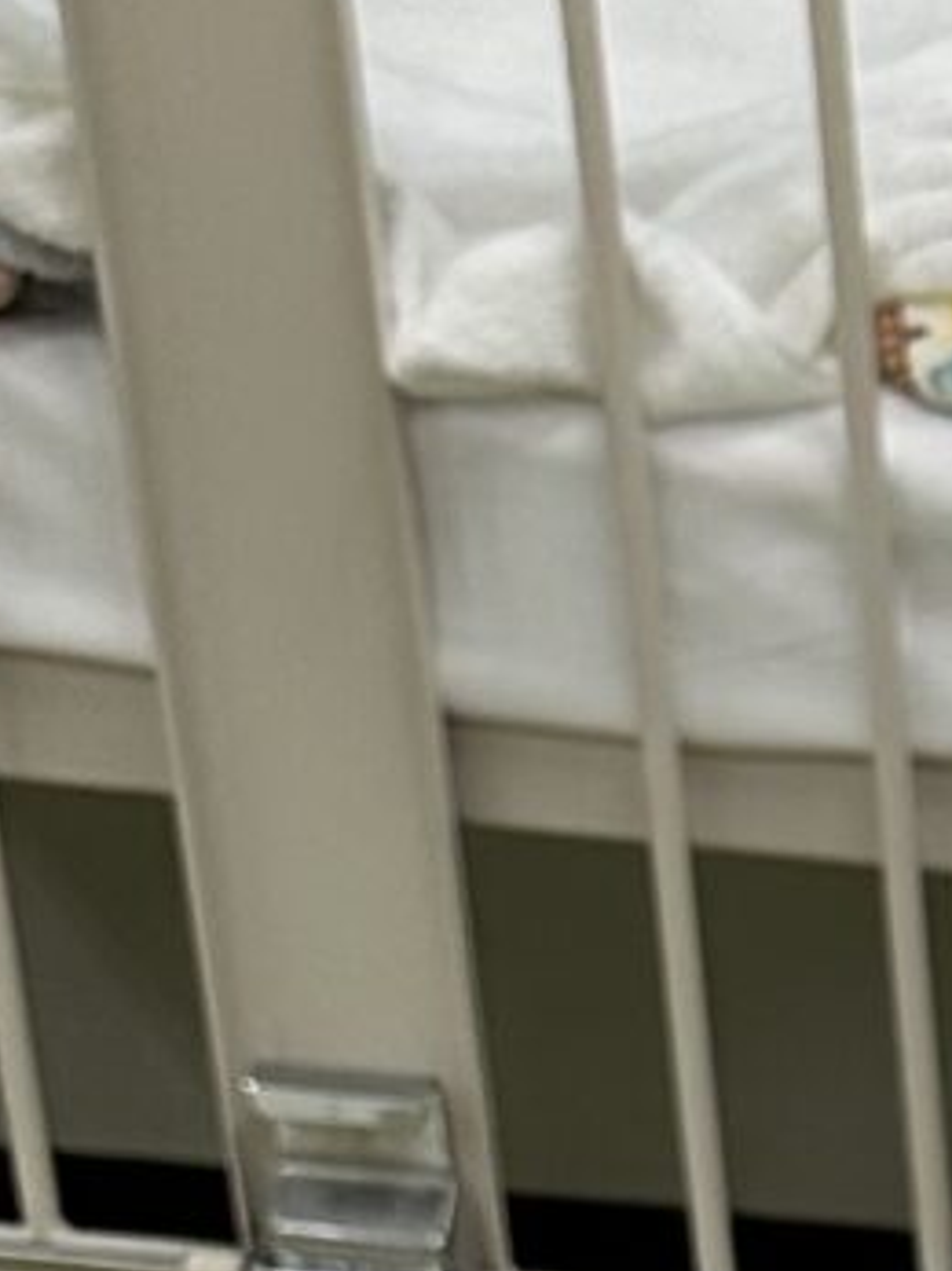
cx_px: 3061
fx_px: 6494
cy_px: 3088
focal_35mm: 177
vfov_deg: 9.8
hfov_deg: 7.2
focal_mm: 6.86
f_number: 1.78
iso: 125
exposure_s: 1/120
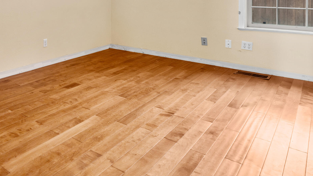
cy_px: -11
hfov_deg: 61.0
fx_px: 249
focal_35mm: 30
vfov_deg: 34.4
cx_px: 81
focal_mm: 10
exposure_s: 1/13
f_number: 6.3
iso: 800
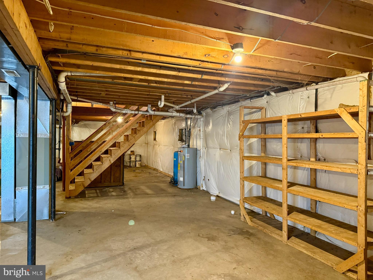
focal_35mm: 24
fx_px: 259
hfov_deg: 71.6
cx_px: 186
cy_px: 140
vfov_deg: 56.8
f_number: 1.78
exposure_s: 1/60
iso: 800
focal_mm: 6.76
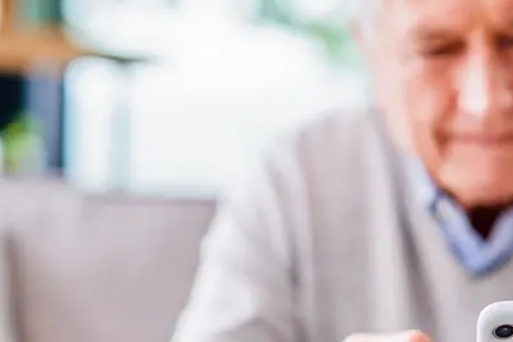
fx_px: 1396
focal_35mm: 98
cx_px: 440
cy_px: 317
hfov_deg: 20.5
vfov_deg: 13.8
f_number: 2
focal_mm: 50
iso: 200
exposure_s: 1/125
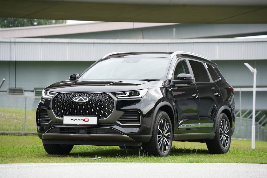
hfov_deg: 15.0
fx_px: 1016
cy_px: 89
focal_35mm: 137
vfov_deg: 10.0
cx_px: 134
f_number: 5.6
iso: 100
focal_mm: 137
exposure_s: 1/100
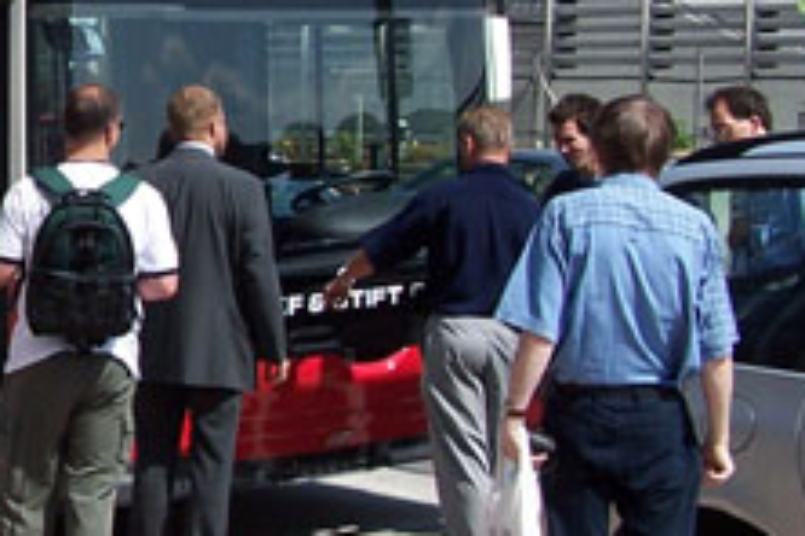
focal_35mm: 107
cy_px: 174
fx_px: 2392
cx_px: -120
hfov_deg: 18.3
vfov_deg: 12.8
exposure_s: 1/750
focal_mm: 6.3
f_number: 4
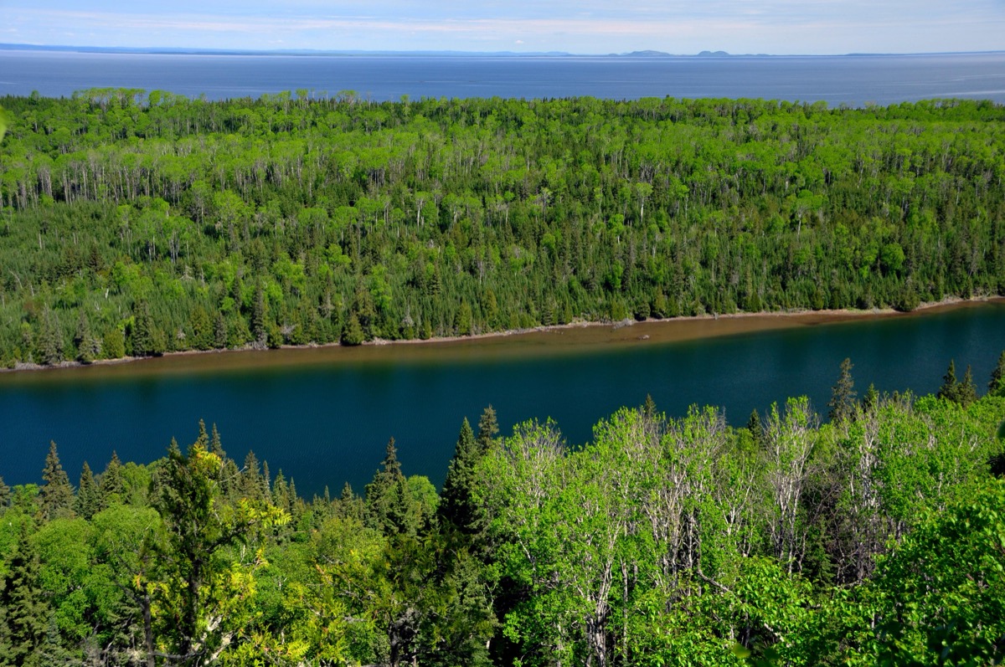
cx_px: 502
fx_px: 1171
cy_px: 334
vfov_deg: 31.8
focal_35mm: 42
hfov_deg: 46.4
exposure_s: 1/200
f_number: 5.6
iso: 250
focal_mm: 28
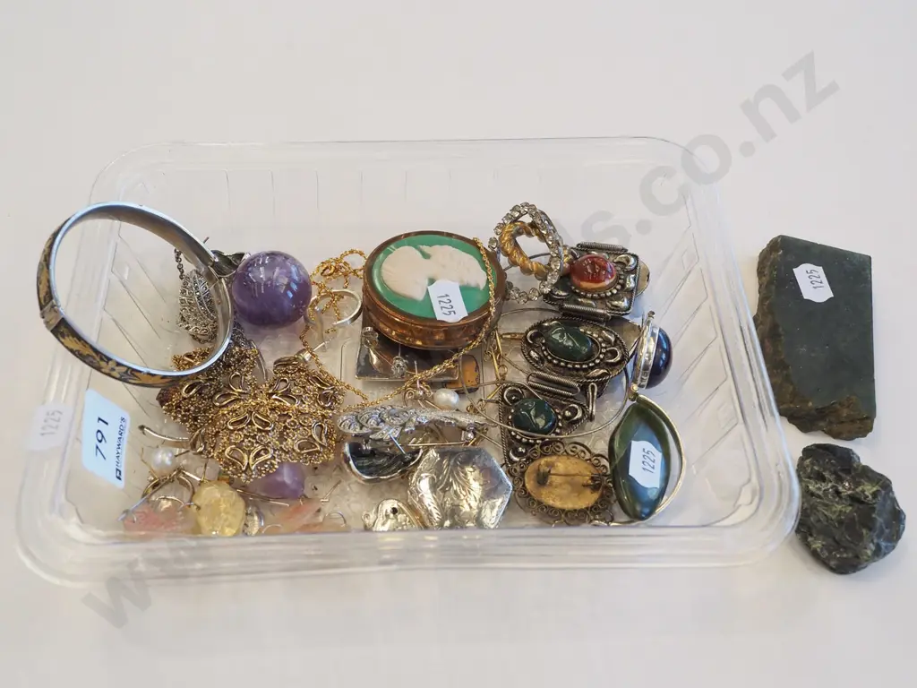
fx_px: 1007
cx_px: 458
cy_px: 344
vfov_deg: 37.7
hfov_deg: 49.0
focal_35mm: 38
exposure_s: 1/250
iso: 1600
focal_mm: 19
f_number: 5.6
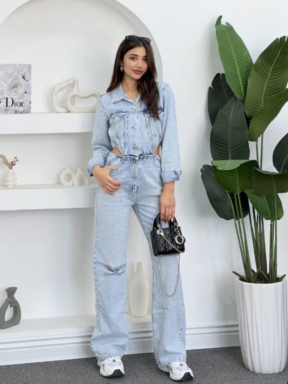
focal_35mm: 77
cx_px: 144
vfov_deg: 25.3
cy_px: 192
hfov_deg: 19.1
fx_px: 854
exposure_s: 1/99
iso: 50
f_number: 2.8
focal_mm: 9
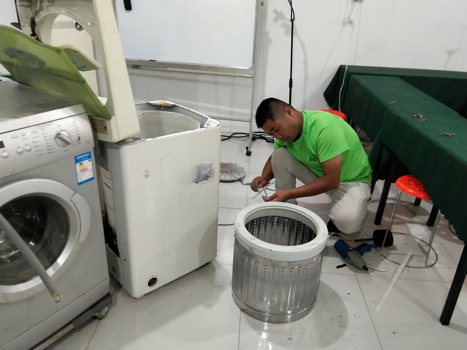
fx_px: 418
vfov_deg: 45.4
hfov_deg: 58.4
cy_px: 175
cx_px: 234
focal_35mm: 31
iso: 640
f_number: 2.2
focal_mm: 3.69
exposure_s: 1/25
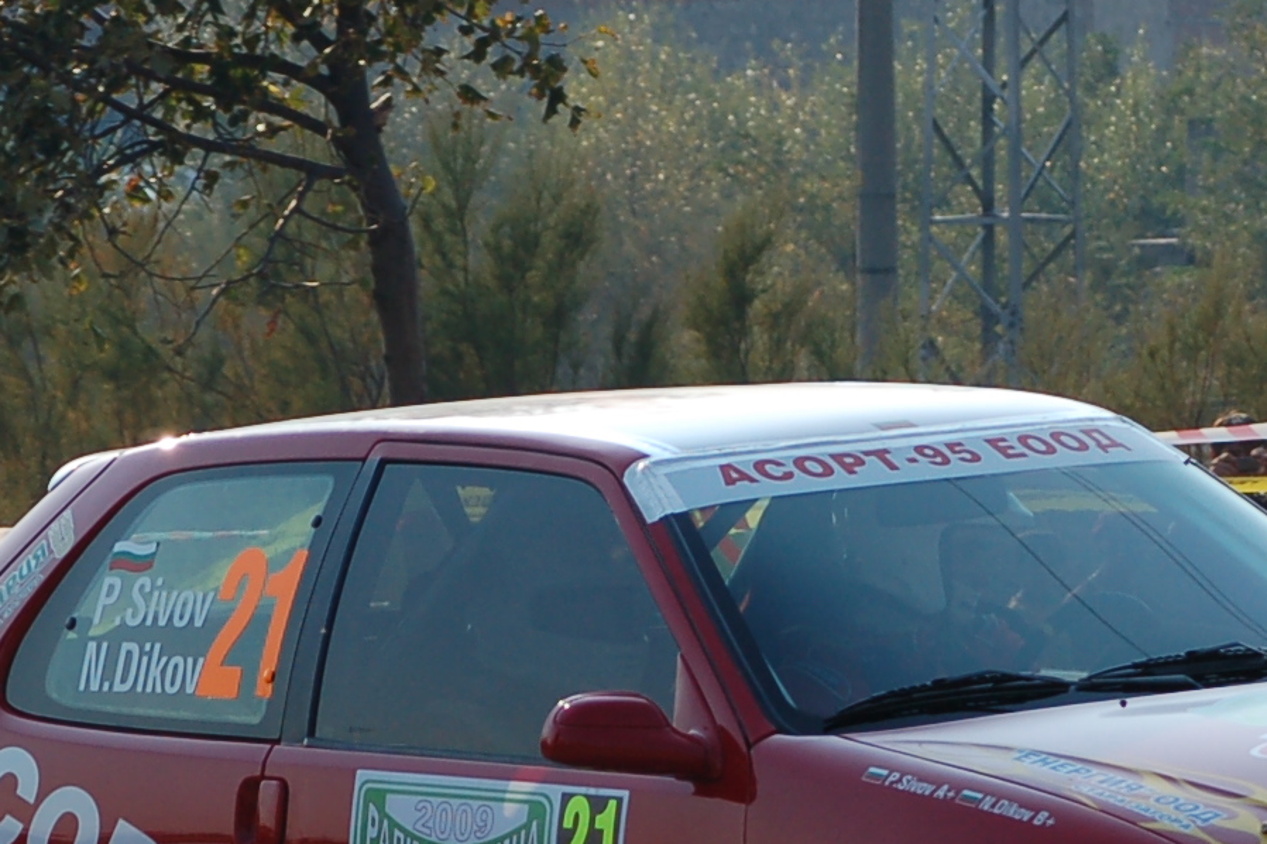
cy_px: 780
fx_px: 15901
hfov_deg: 4.6
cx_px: 1288
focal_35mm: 452
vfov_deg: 3.0
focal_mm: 90
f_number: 8
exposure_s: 1/640
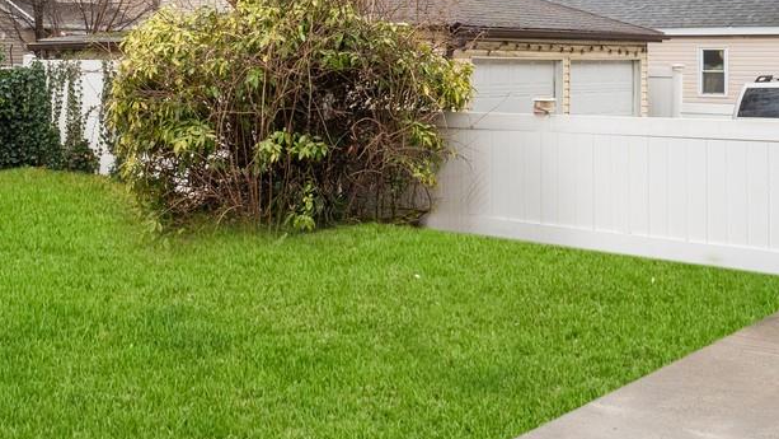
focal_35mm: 49
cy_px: 95
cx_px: 276
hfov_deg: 41.7
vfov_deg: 24.1
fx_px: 1012
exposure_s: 1/80
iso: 1000
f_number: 10
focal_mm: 14
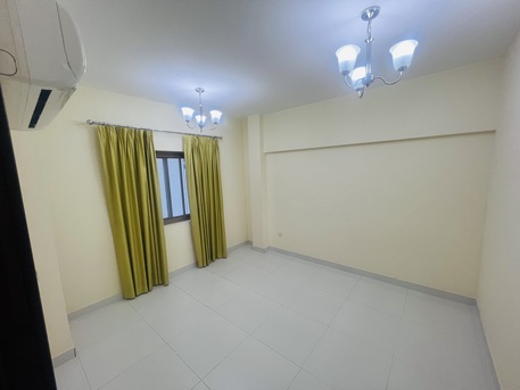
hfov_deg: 106.2
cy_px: 195
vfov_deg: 89.9
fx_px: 195
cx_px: 260
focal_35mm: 13
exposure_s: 1/100
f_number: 1.8
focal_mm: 1.57
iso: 125
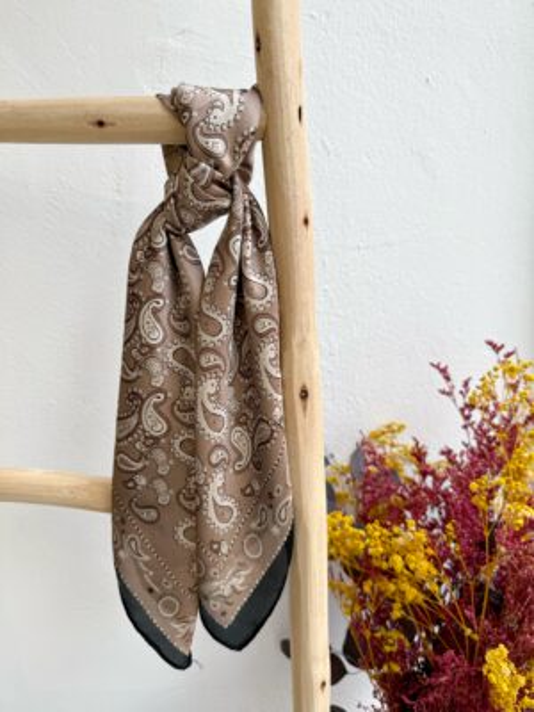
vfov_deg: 71.6
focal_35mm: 24
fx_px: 494
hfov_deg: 56.8
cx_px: 267
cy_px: 356
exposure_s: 1/121
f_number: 1.78
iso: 64
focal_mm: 6.76
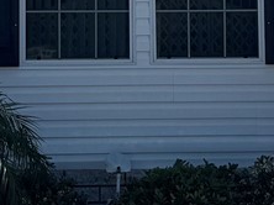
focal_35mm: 173
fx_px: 1368
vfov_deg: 8.4
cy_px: -83
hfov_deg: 11.4
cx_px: 117
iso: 80
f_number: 1.78
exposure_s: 1/9009
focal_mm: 6.76
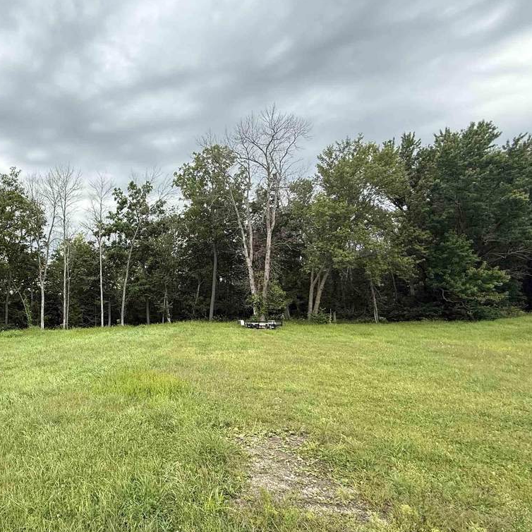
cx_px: 116
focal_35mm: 21
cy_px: 279
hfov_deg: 66.4
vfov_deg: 72.1
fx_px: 365
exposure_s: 1/490
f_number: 2.2
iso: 64
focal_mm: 2.22
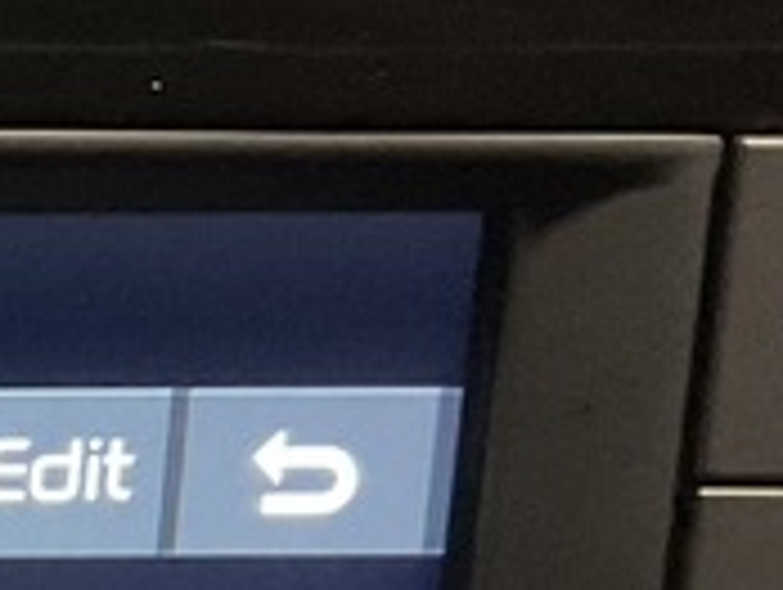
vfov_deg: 8.9
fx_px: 3624
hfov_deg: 11.0
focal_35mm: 160
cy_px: 1108
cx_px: -891
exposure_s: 1/40
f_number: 1.8
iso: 250
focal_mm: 3
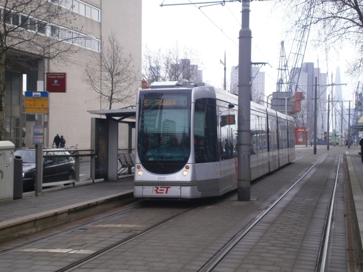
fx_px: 619
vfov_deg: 24.8
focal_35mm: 59
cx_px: 182
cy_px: 136
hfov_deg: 32.7
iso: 100
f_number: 5.9
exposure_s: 1/200
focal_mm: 10.3
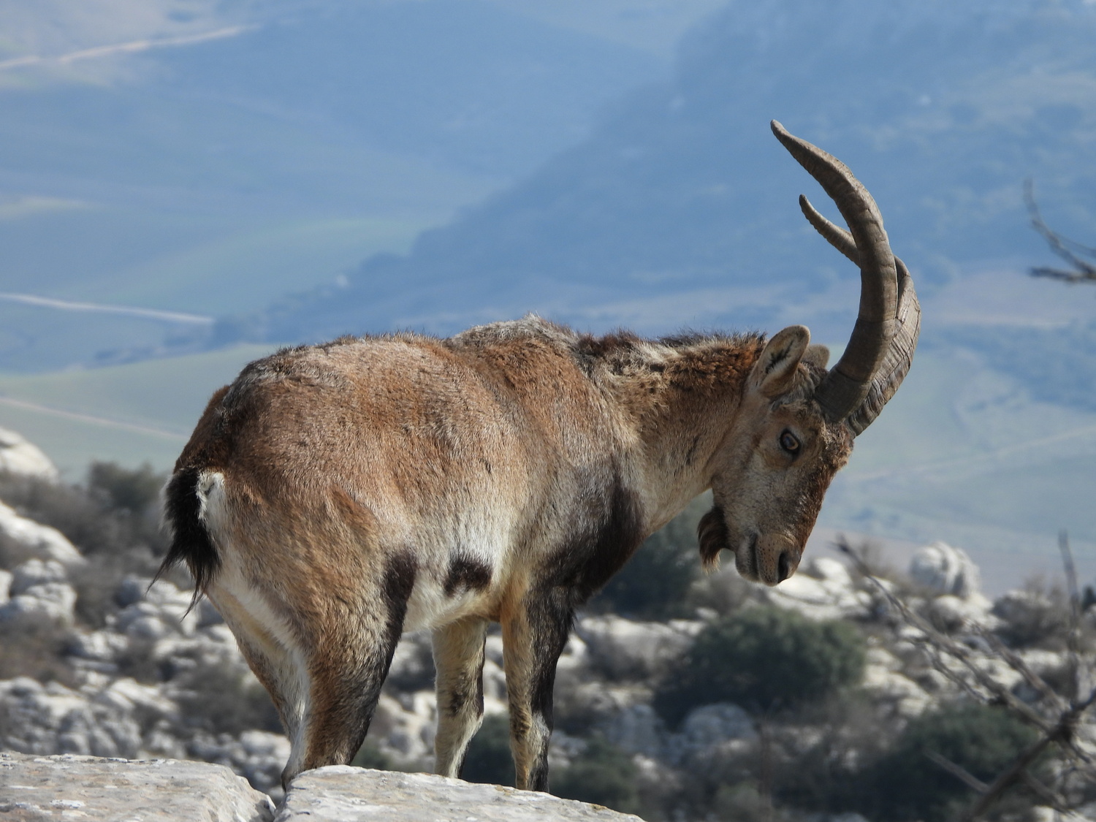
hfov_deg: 5.0
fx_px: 12665
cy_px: 411
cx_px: 548
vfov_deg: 3.7
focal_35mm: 400
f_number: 5
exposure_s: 1/500
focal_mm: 71.9
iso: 100
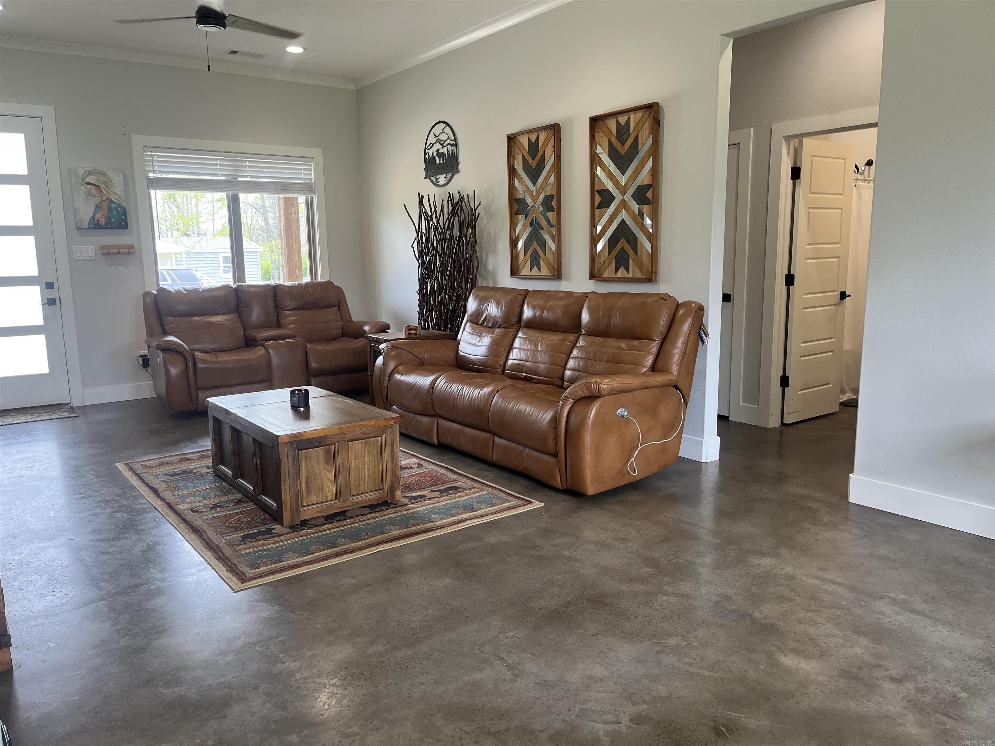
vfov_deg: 53.1
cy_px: 373
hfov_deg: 67.3
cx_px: 498
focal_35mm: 26
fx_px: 747
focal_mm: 5.1
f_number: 1.6
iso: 100
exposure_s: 1/120
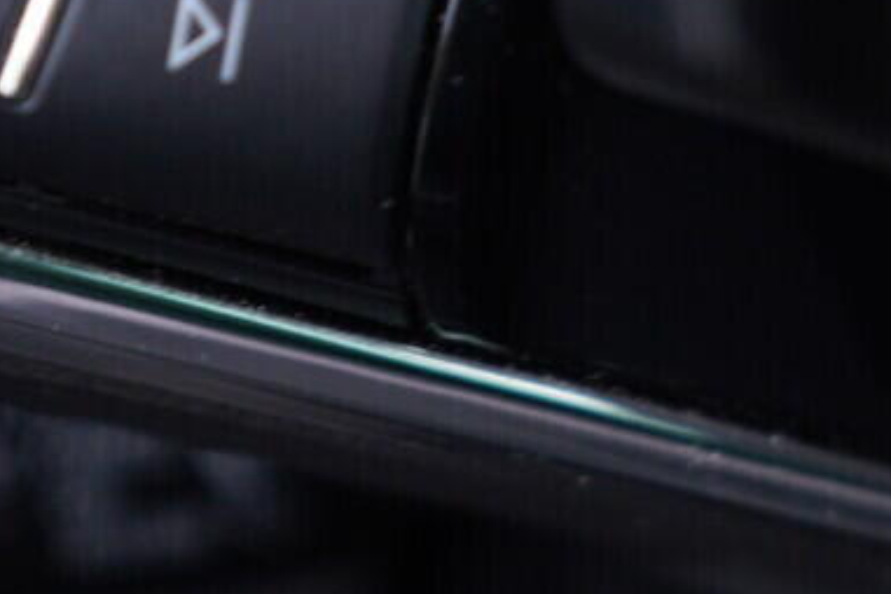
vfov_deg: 9.8
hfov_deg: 14.9
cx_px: 89
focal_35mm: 136
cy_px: -295
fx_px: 3366
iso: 200
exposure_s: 1/40
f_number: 2.8
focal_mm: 24
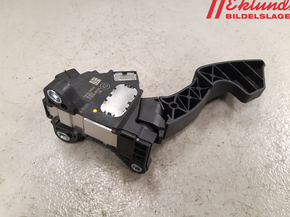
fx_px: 226
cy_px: 107
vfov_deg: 51.4
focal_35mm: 27
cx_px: 146
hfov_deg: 65.3
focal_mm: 3.93
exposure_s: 1/50
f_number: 1.7
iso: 250
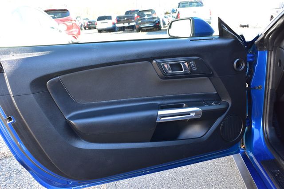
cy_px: 94
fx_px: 284
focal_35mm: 36
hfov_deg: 53.2
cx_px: 142
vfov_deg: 36.8
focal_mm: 24
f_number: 8
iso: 400
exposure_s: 1/50
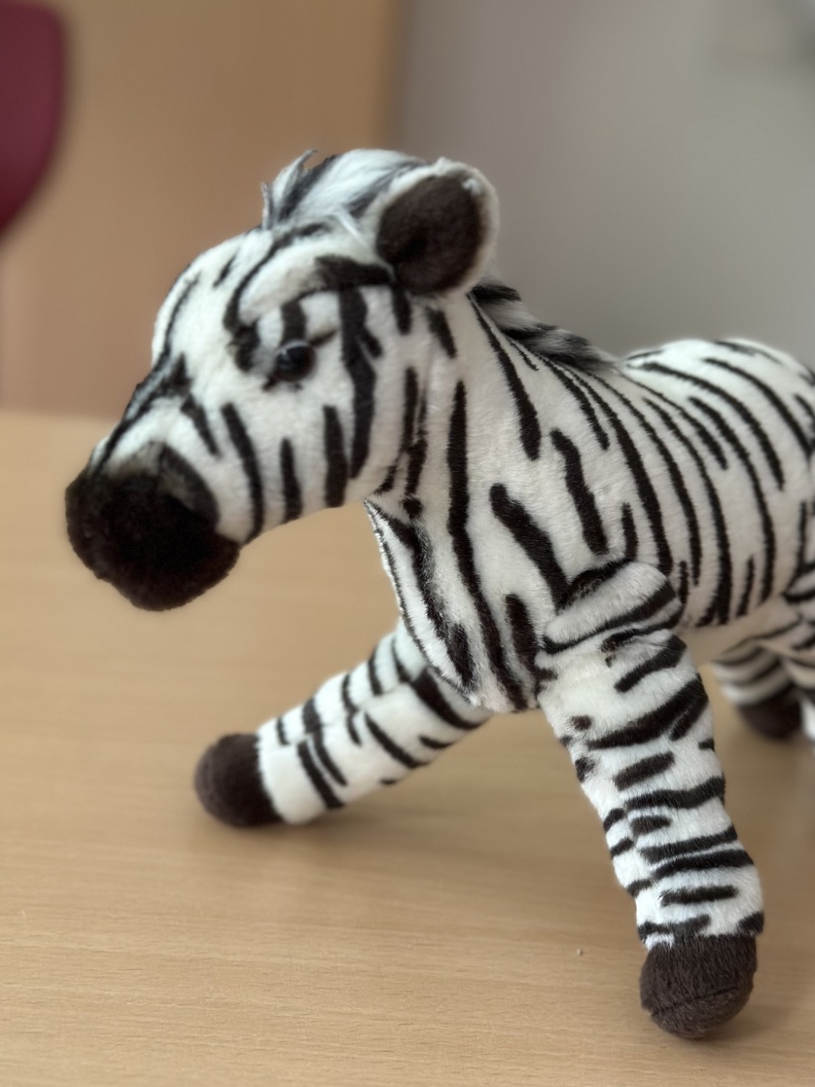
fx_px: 1726
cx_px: 456
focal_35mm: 55
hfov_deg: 26.5
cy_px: 612
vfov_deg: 34.9
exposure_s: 1/50
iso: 320
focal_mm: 6.86
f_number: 1.78
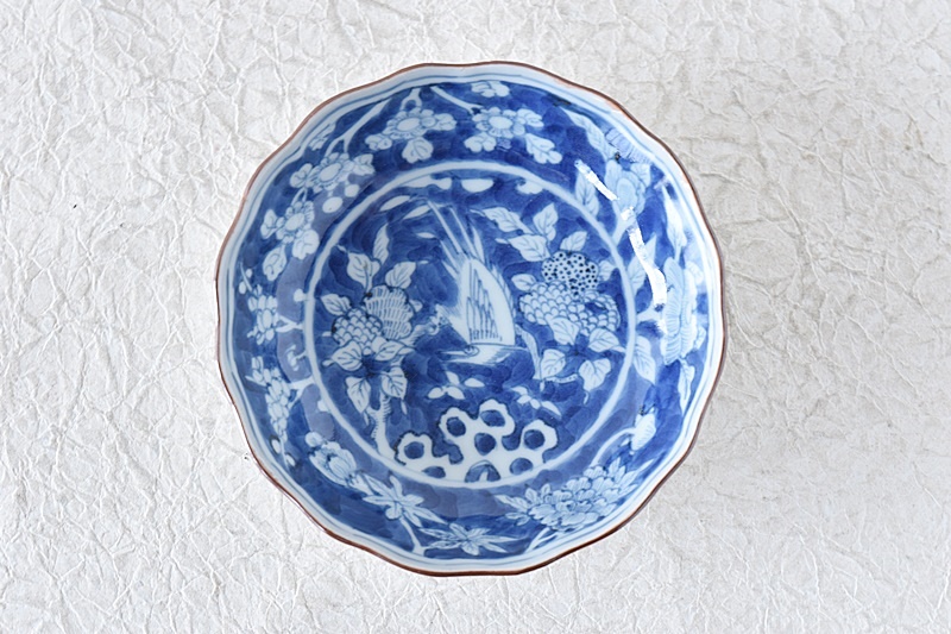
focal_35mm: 75
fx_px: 1981
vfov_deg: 18.2
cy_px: 317
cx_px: 476
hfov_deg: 27.0
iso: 400
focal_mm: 50
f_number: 5.6
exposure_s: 1/4
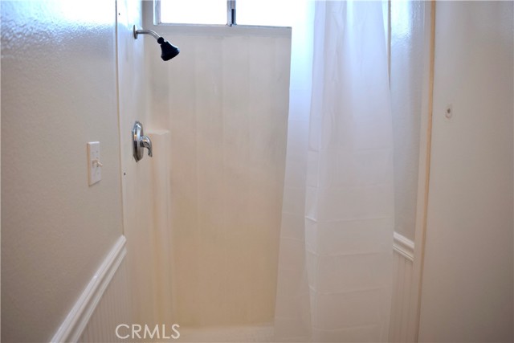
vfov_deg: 48.0
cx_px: 257
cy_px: 172
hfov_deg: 67.4
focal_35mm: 27
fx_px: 386
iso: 400
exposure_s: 1/60
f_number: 4
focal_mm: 18
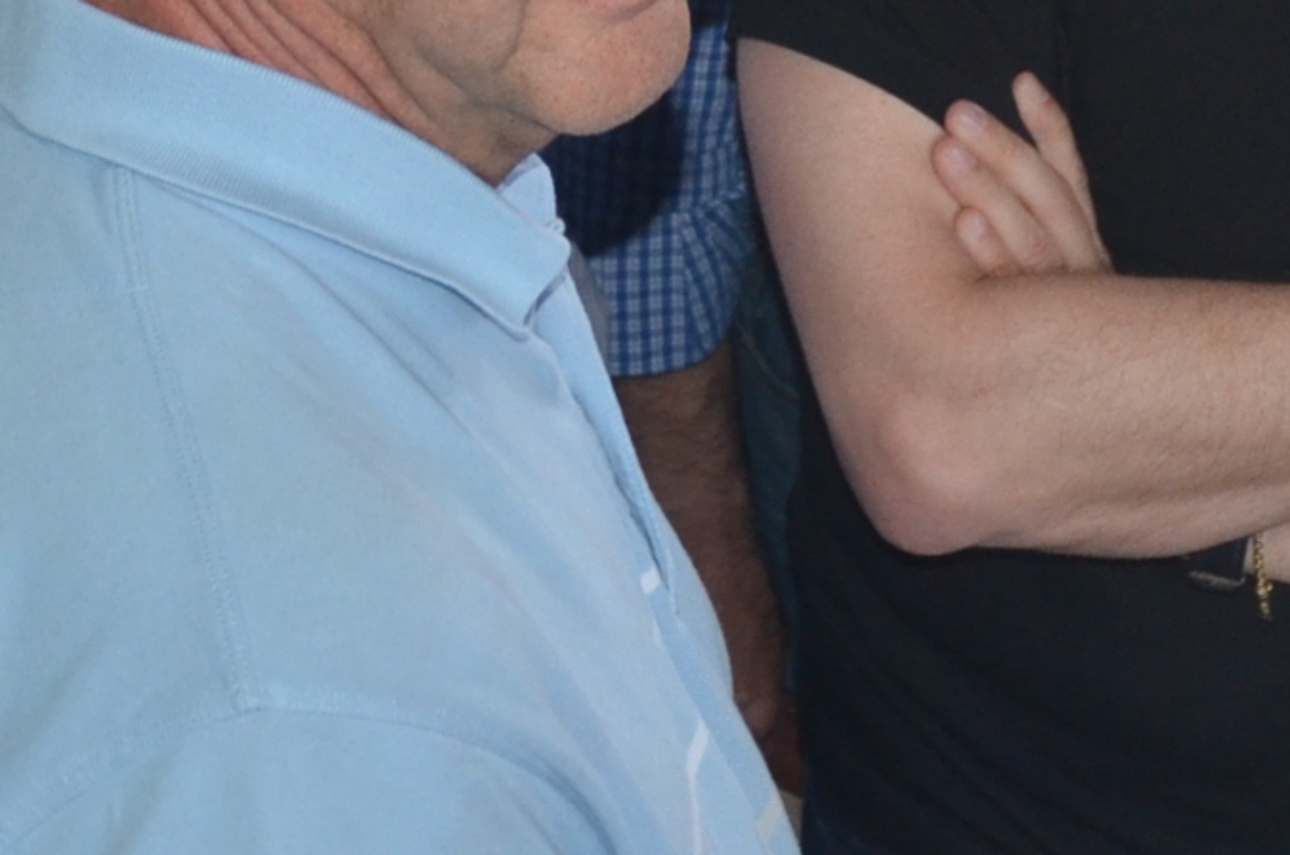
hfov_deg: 9.9
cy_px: -262
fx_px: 7437
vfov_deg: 6.5
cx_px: 818
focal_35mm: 208
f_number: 5
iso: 1000
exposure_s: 1/60
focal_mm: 38
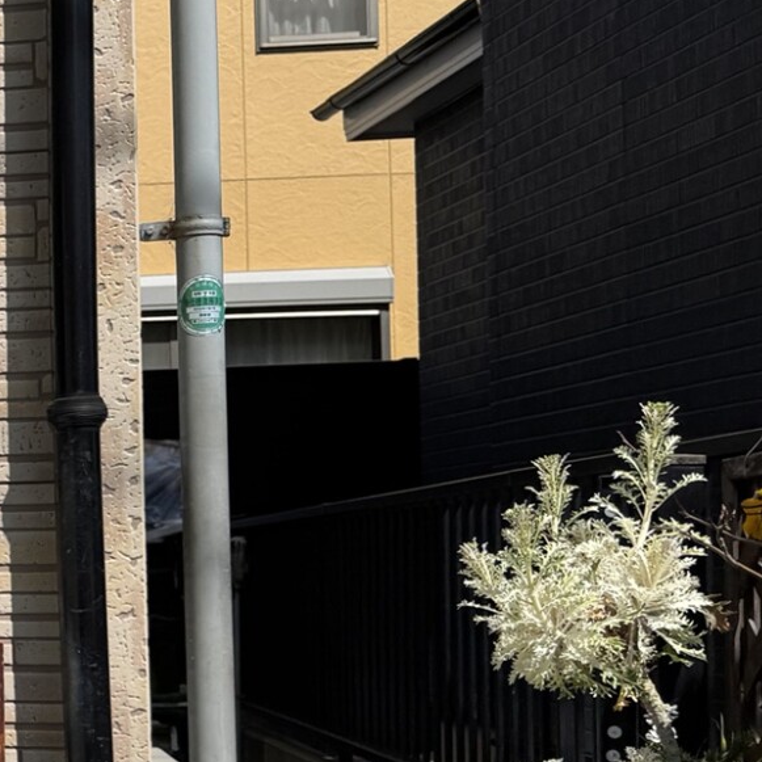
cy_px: 557
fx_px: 1818
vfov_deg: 23.5
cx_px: -529
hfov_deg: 19.2
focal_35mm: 73
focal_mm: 6.76
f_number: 1.78
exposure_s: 1/6410
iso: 80
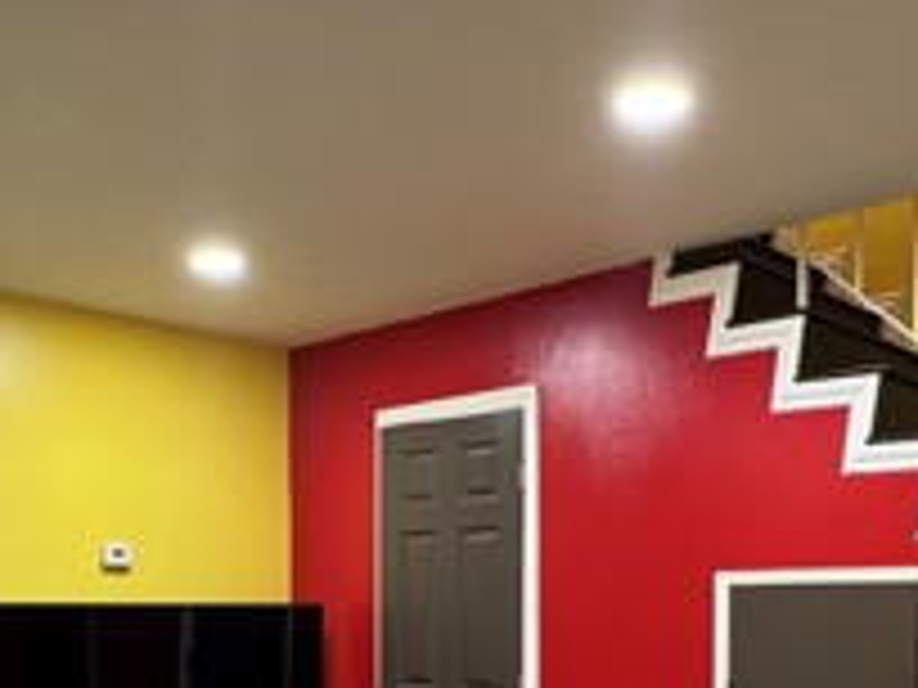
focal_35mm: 44
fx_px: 1167
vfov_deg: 31.1
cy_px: 639
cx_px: 504
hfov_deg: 42.9
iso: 320
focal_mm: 2.22
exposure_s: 1/60
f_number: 2.2
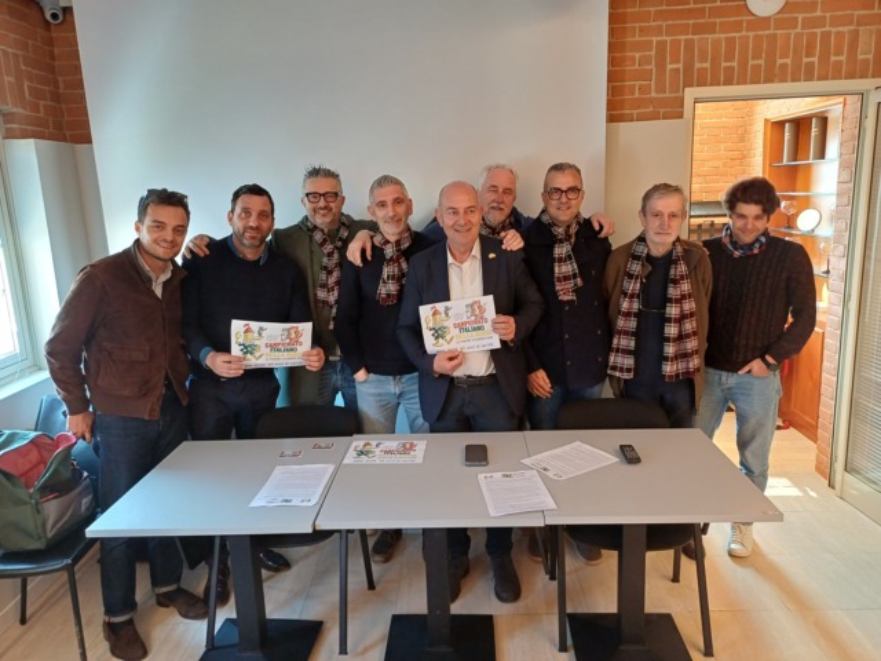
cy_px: 330
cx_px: 440
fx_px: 636
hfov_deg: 69.4
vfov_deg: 54.9
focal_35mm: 25
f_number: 1.8
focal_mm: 4.65
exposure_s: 1/33.3
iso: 250
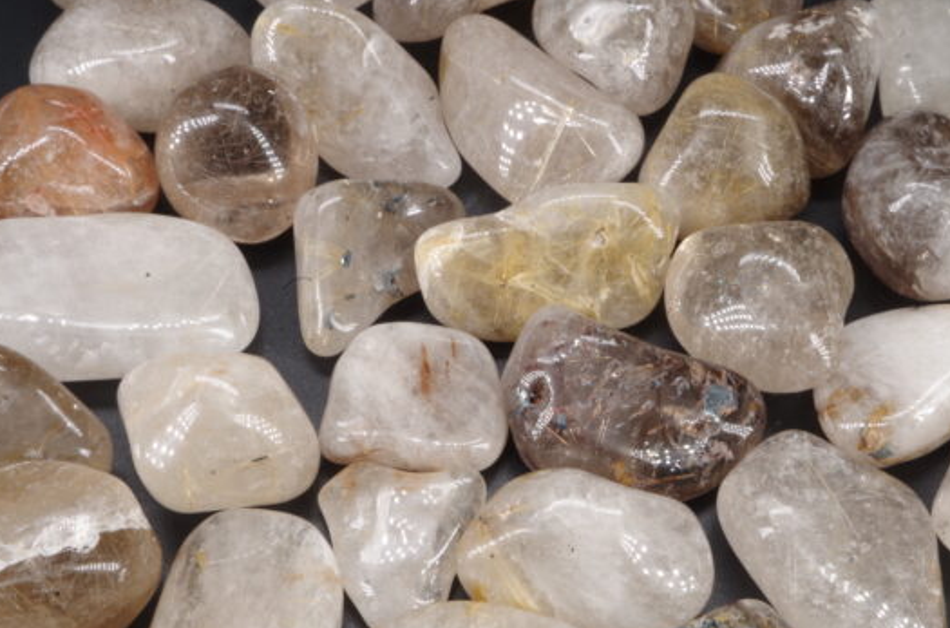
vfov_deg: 27.9
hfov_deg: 41.2
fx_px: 1263
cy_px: 354
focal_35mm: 48
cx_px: 530
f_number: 5
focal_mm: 28.13
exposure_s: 1/1.67
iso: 100
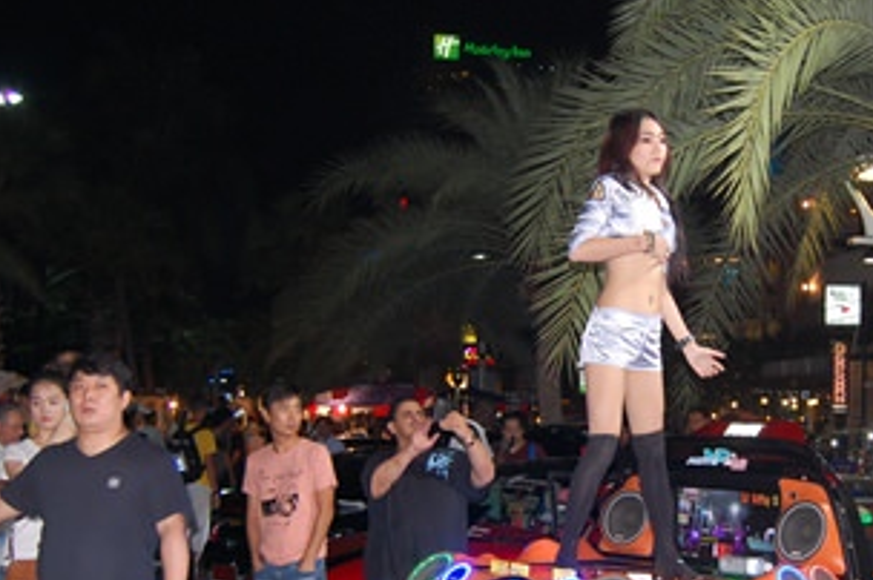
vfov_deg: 24.9
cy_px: 359
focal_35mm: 54
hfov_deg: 36.1
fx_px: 1308
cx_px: 649
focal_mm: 20
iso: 450
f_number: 3.8
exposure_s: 1/60
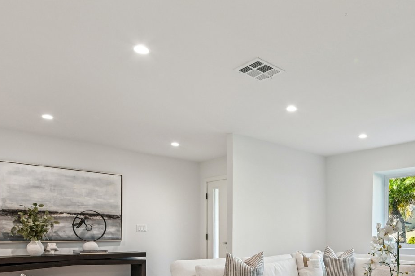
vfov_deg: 39.7
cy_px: 239
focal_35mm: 31
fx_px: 357
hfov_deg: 58.5
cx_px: 288
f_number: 8
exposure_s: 1/8
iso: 250
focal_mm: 14
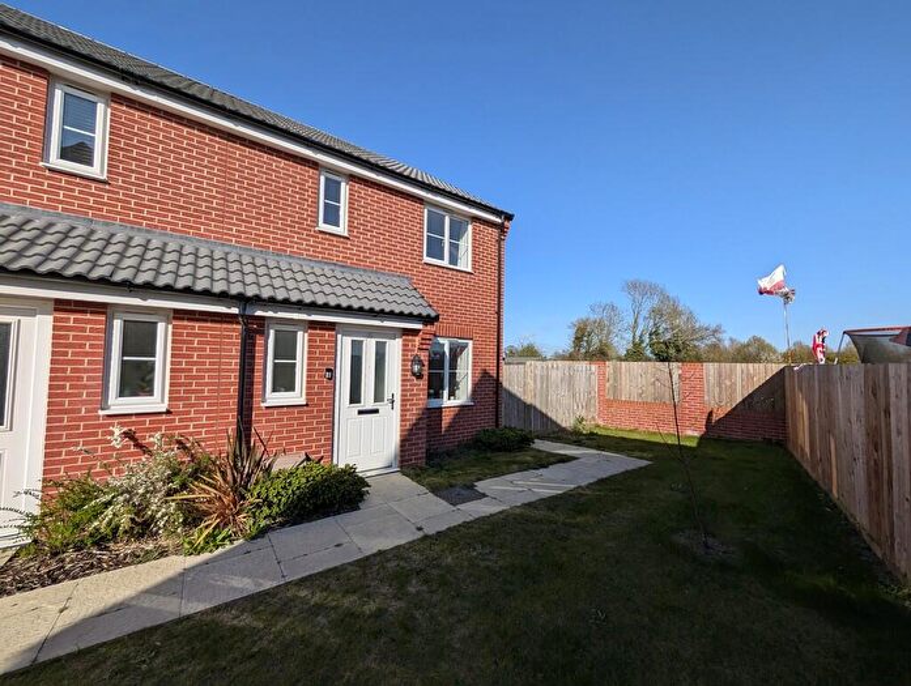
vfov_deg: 94.7
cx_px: 456
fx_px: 316
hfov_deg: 110.4
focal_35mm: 12
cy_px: 343
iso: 61
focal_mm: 2.02
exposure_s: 1/4505
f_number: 1.7
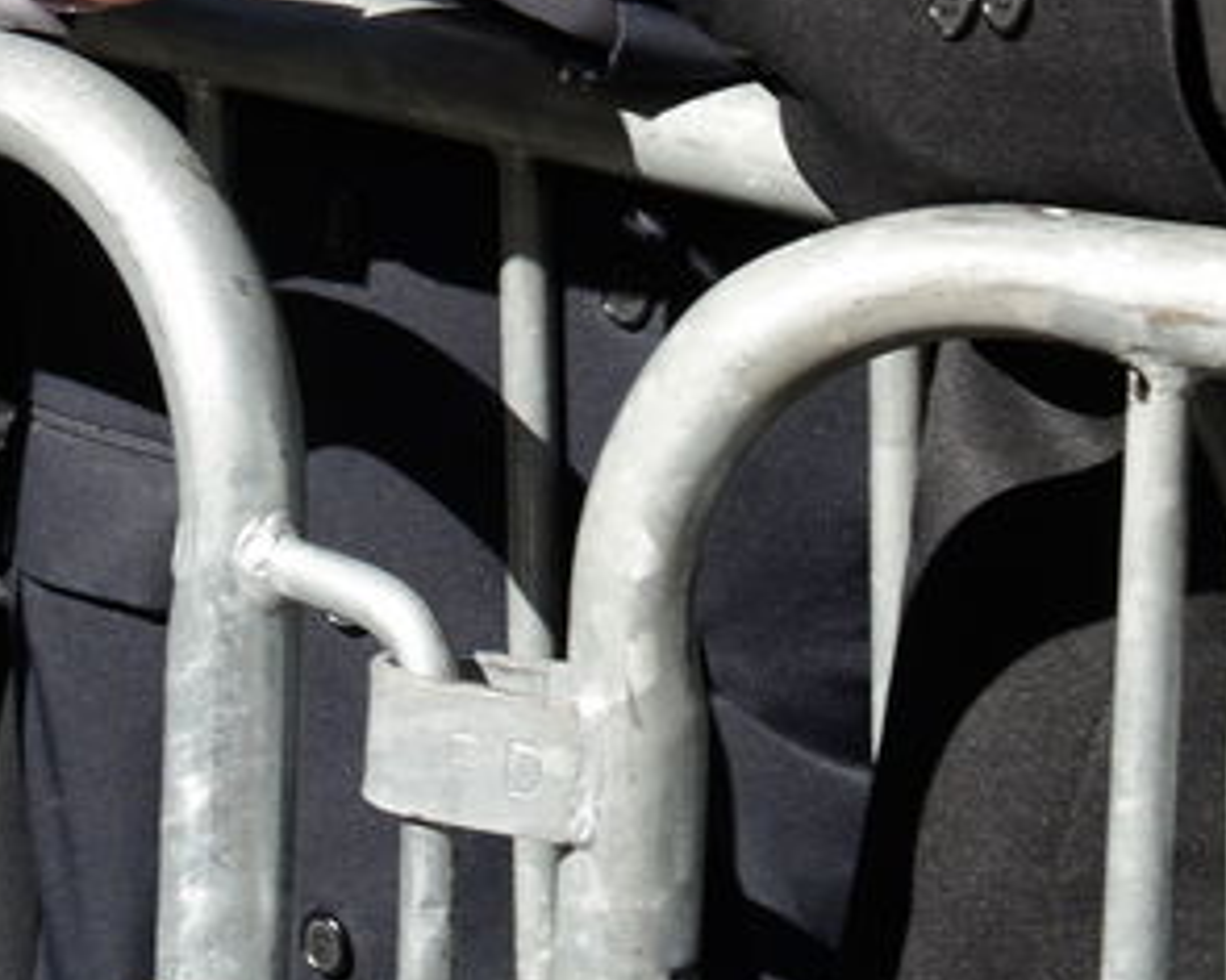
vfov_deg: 7.6
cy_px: -888
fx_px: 7146
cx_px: -175
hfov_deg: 9.7
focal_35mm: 197
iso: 250
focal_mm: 44
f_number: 8
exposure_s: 1/160
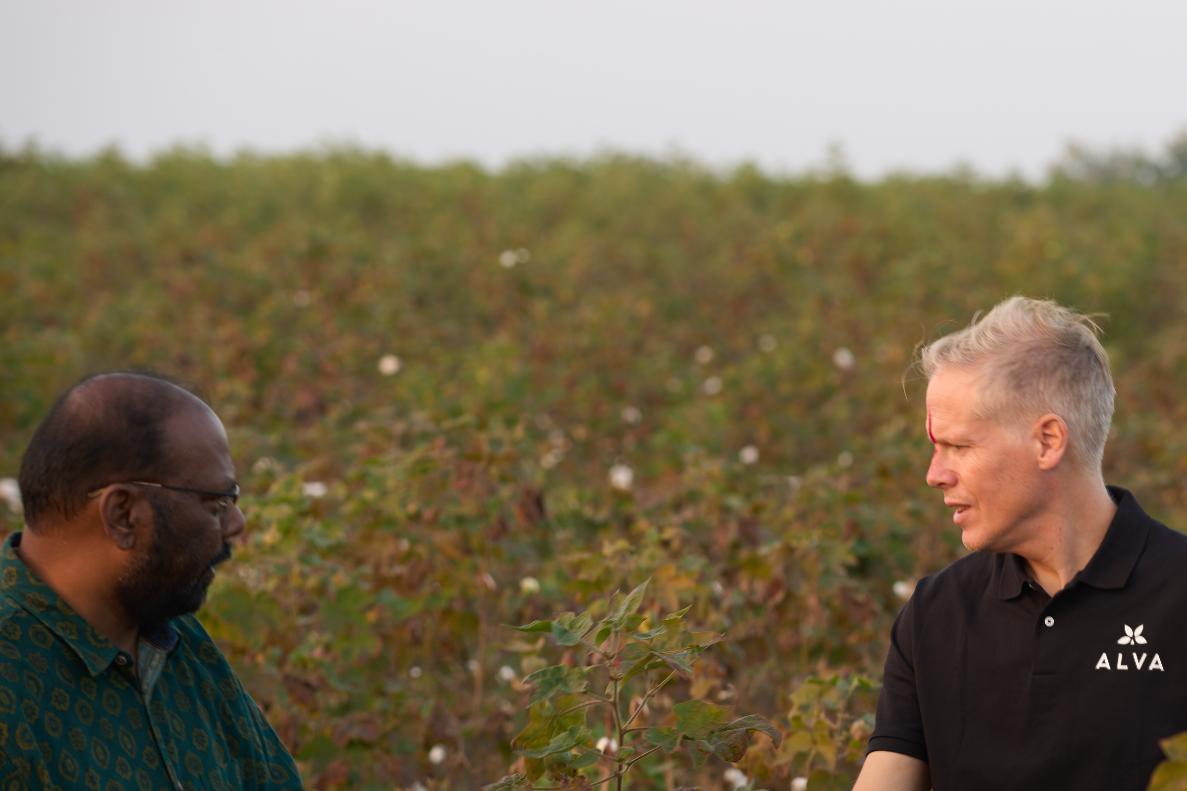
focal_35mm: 167
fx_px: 5506
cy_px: 717
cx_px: 1069
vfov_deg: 8.2
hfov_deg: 12.2
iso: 50
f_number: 3.2
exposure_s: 1/40
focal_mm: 85
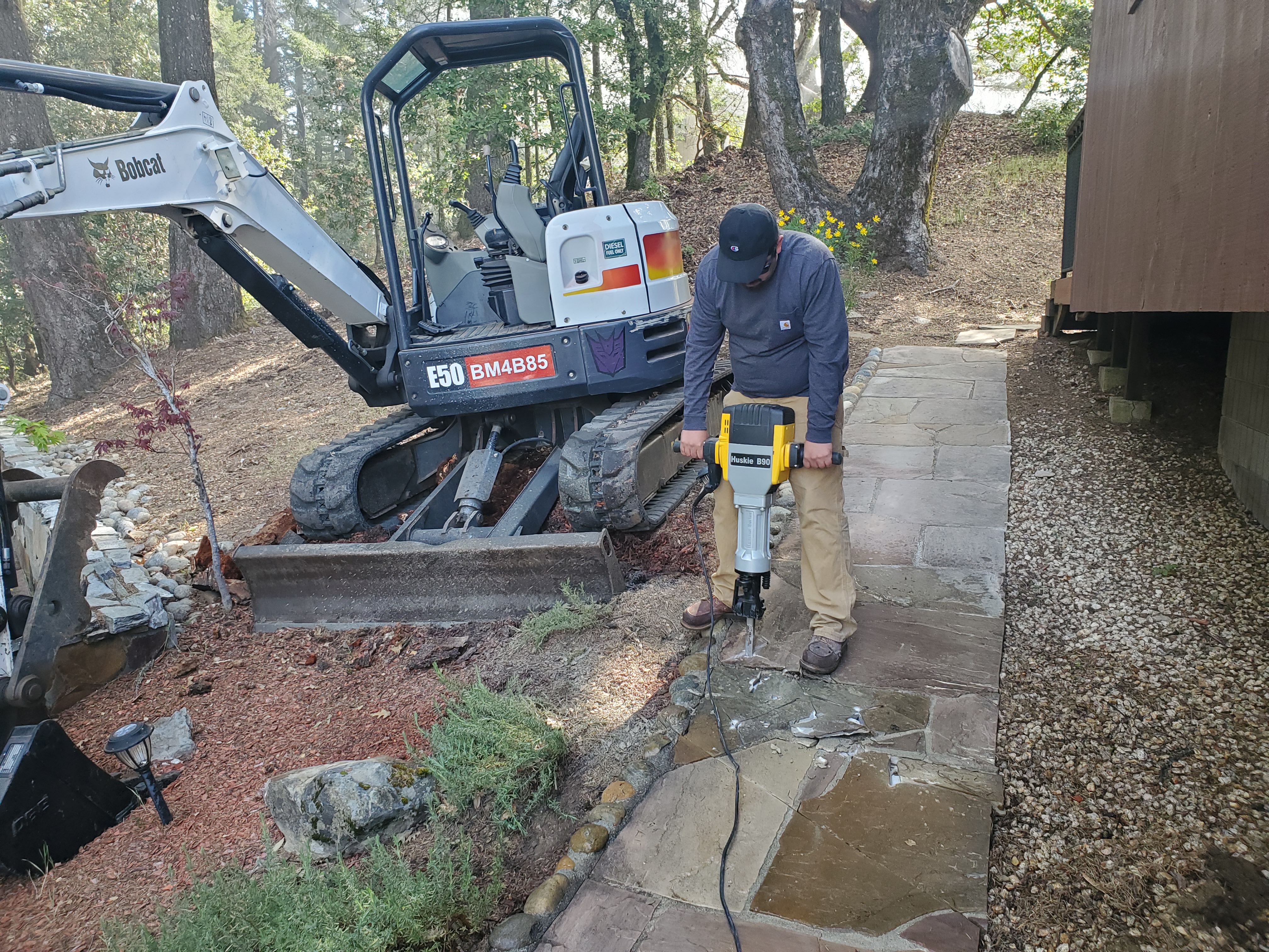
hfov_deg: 67.3
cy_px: 476
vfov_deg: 53.1
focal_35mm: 26
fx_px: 953
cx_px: 634
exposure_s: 1/120
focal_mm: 4.3
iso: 125
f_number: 2.4
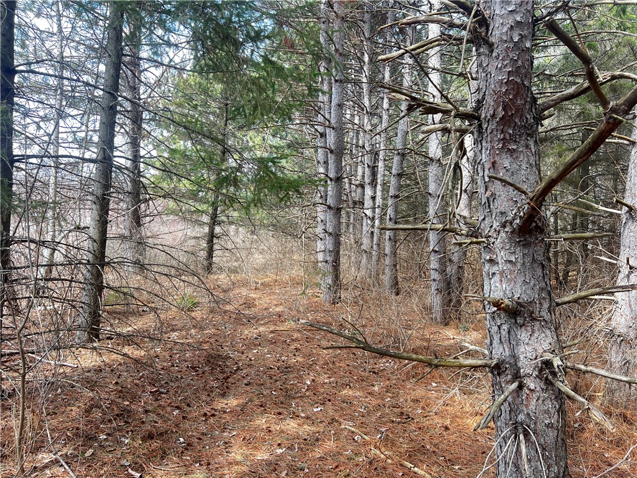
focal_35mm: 26
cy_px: 239
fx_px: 478
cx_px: 318
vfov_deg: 53.1
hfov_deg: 67.3
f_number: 1.5
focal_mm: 5.7
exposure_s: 1/161
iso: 40
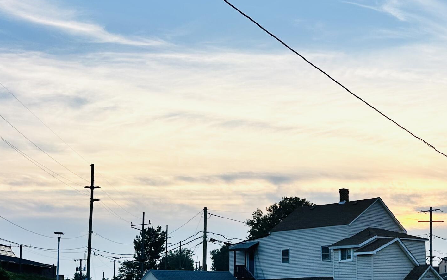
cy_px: 229
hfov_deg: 35.3
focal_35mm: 54
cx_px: 402
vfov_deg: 23.6
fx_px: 658
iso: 80
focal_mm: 6.86
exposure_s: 1/2299
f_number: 1.78
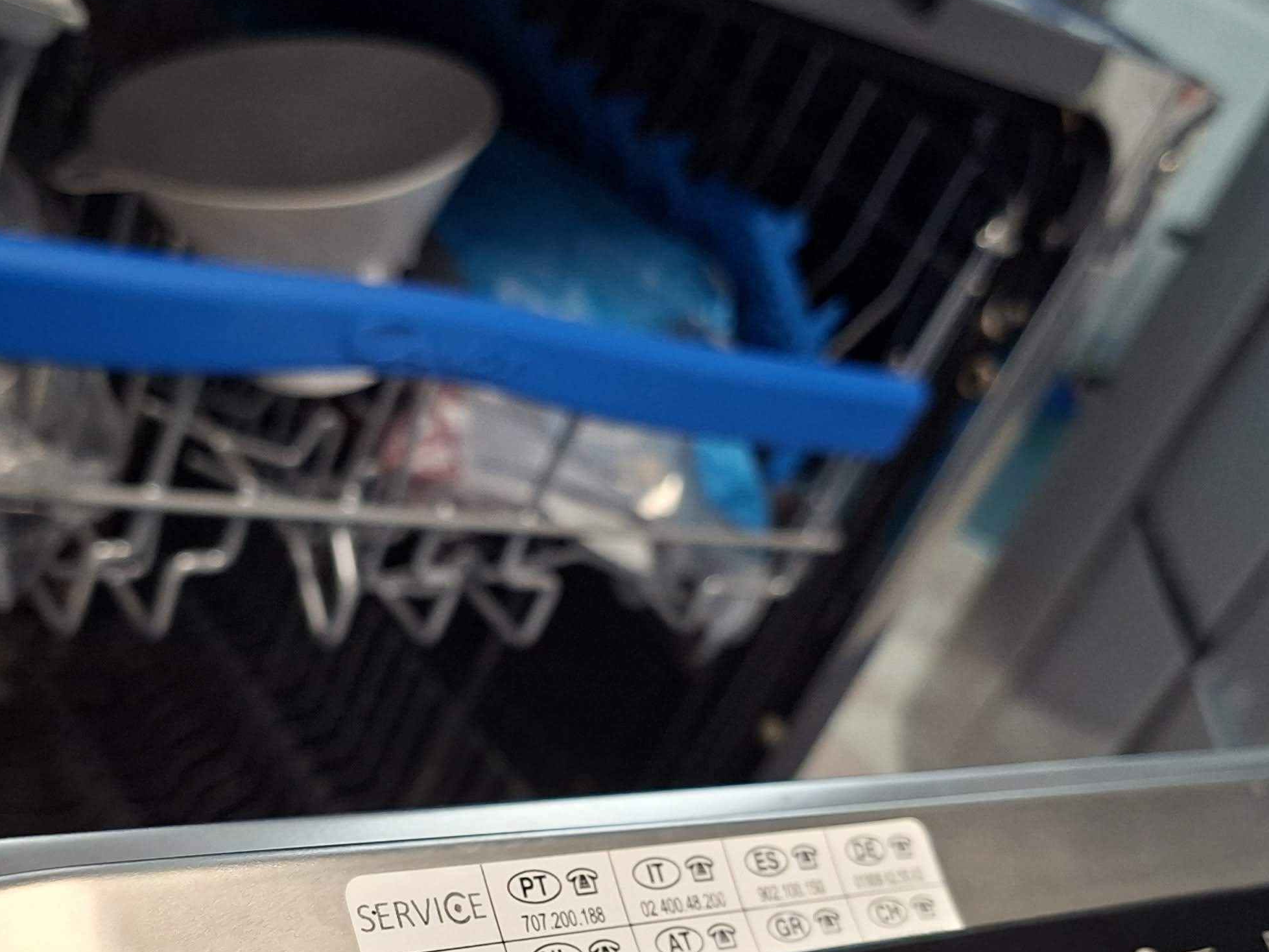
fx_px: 1723
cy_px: 818
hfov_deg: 40.2
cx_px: 496
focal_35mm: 47
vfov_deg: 29.8
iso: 250
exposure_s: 1/100
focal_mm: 5.54
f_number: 1.8
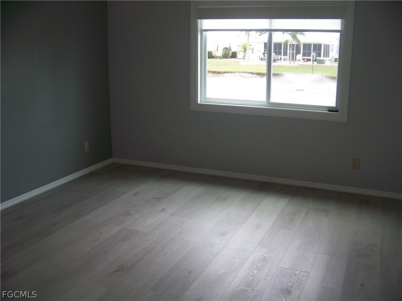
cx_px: 201
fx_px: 418
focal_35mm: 36
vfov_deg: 39.7
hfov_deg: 51.4
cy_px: 150
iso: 64
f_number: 2.8
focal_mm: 5.85
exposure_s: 1/100
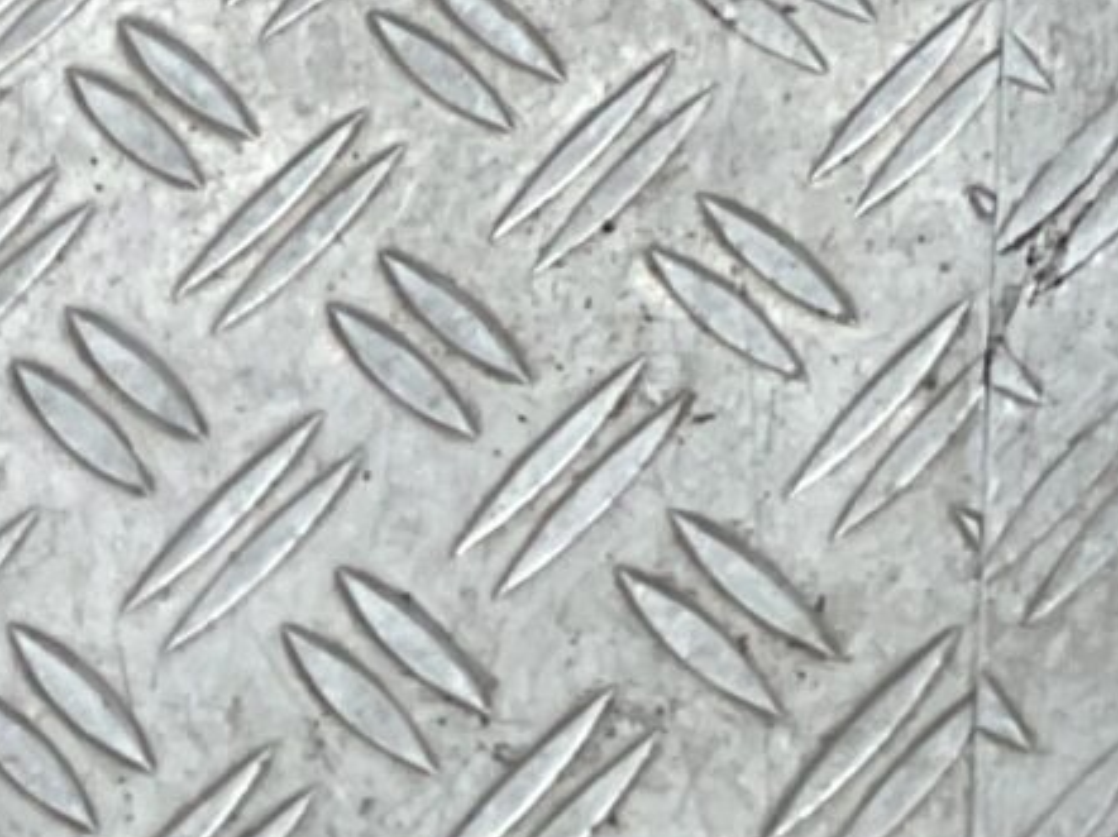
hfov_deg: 11.3
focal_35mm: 168
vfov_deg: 7.9
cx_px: 1685
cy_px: -1431
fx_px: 5423
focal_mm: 3
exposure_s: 1/120
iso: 20
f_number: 1.8
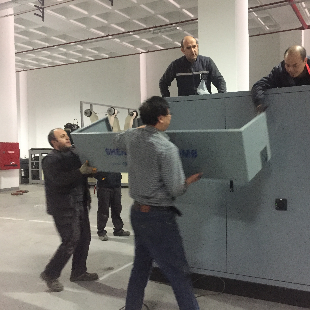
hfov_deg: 46.8
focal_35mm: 35
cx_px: 196
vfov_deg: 47.2
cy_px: 156
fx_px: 355
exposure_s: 1/17
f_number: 2.2
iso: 400
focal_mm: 4.15
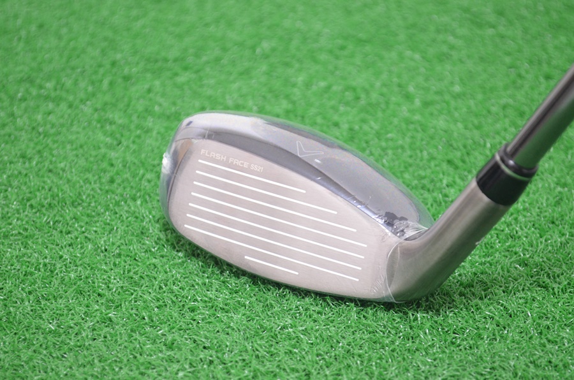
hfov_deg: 24.7
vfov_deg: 16.5
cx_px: 287
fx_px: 1313
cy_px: 190
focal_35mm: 82
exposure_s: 1/6
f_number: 5.6
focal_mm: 55
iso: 1600
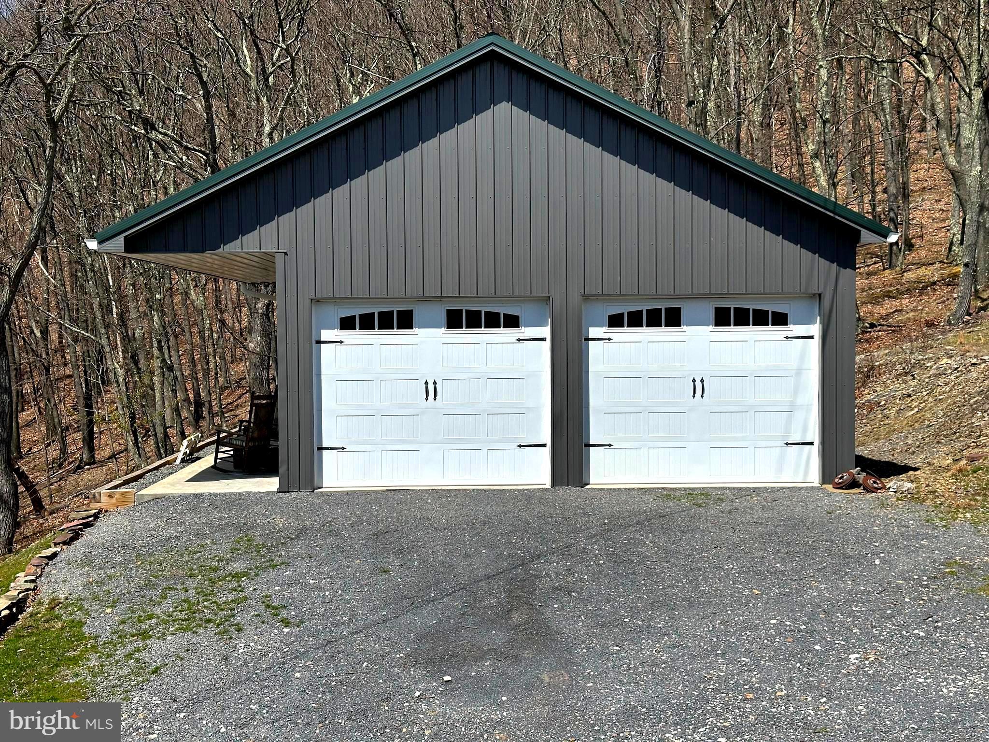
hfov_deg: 39.7
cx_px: 494
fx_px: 1371
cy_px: 371
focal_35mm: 48
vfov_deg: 30.3
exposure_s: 1/6623
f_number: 1.78
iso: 64
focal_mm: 6.86
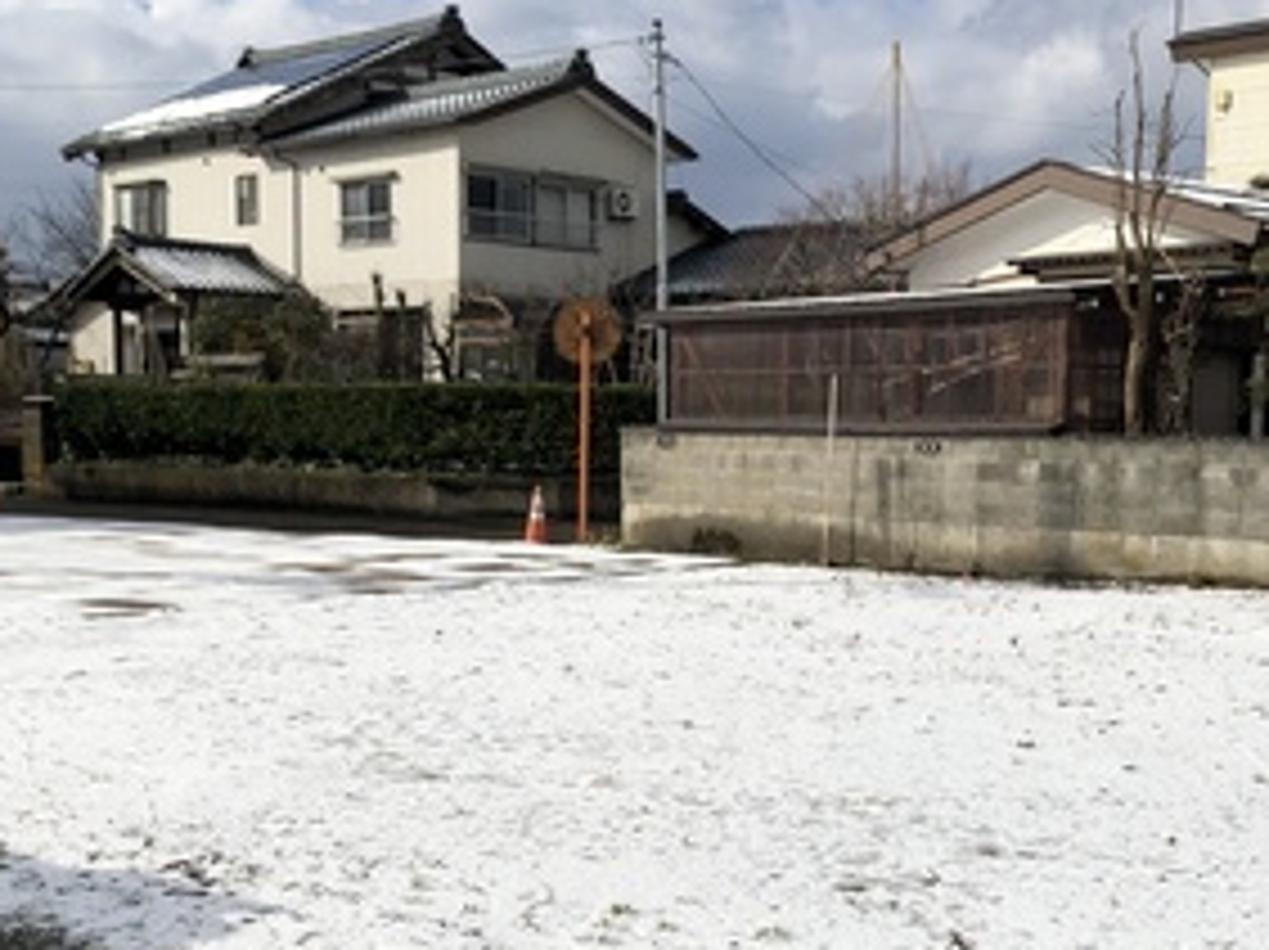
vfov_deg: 27.2
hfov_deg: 36.2
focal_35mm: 53
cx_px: 704
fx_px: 1941
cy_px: 680
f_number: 1.8
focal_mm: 4
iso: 20
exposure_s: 1/4878
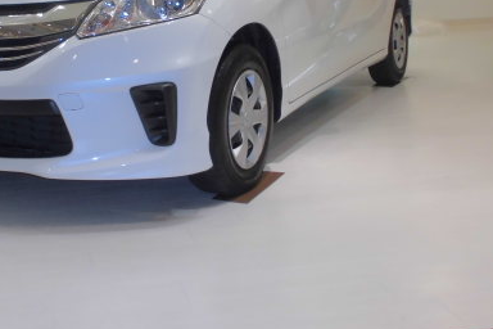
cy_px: 26
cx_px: 141
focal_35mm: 59
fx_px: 808
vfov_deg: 22.4
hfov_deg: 33.4
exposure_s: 1/60
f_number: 4
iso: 200
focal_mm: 6.1
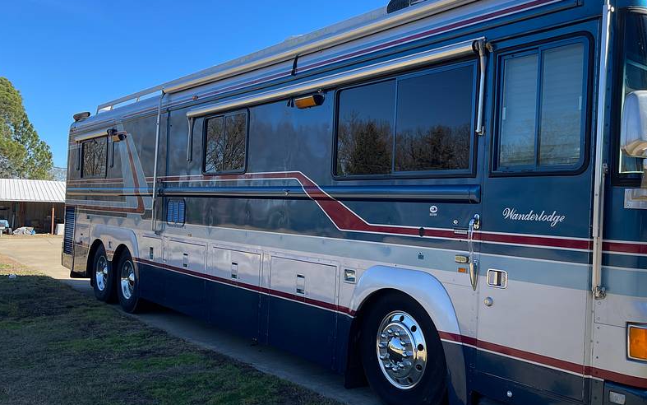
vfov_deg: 36.3
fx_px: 617
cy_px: 203
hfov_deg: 55.2
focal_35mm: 35
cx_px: 354
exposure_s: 1/2123
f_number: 1.6
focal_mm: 5.1
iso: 50
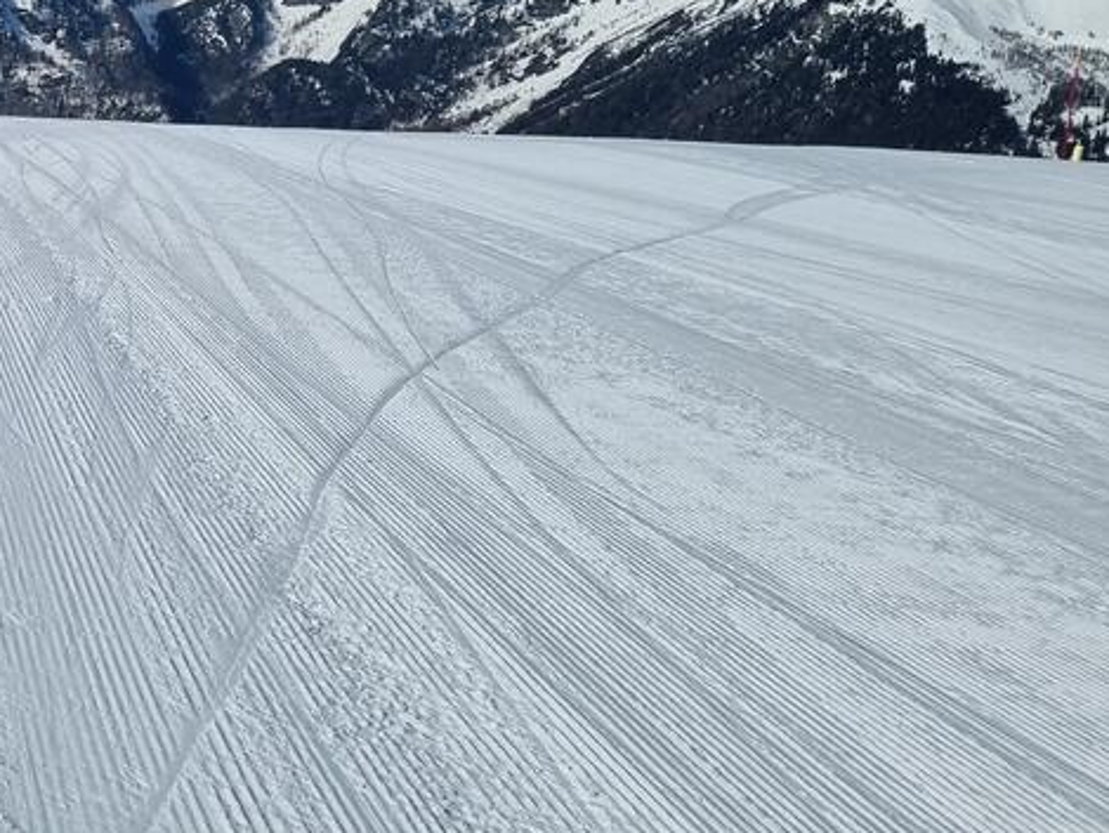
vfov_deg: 24.3
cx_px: -80
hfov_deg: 30.5
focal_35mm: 57
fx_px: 1827
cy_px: -39
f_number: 1.8
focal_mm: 5.4
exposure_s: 1/11904
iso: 50
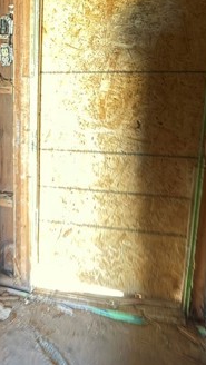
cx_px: -55
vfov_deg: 40.5
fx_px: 494
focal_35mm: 51
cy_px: 174
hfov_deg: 21.5
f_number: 1.78
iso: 2500
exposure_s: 1/9
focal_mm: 6.76
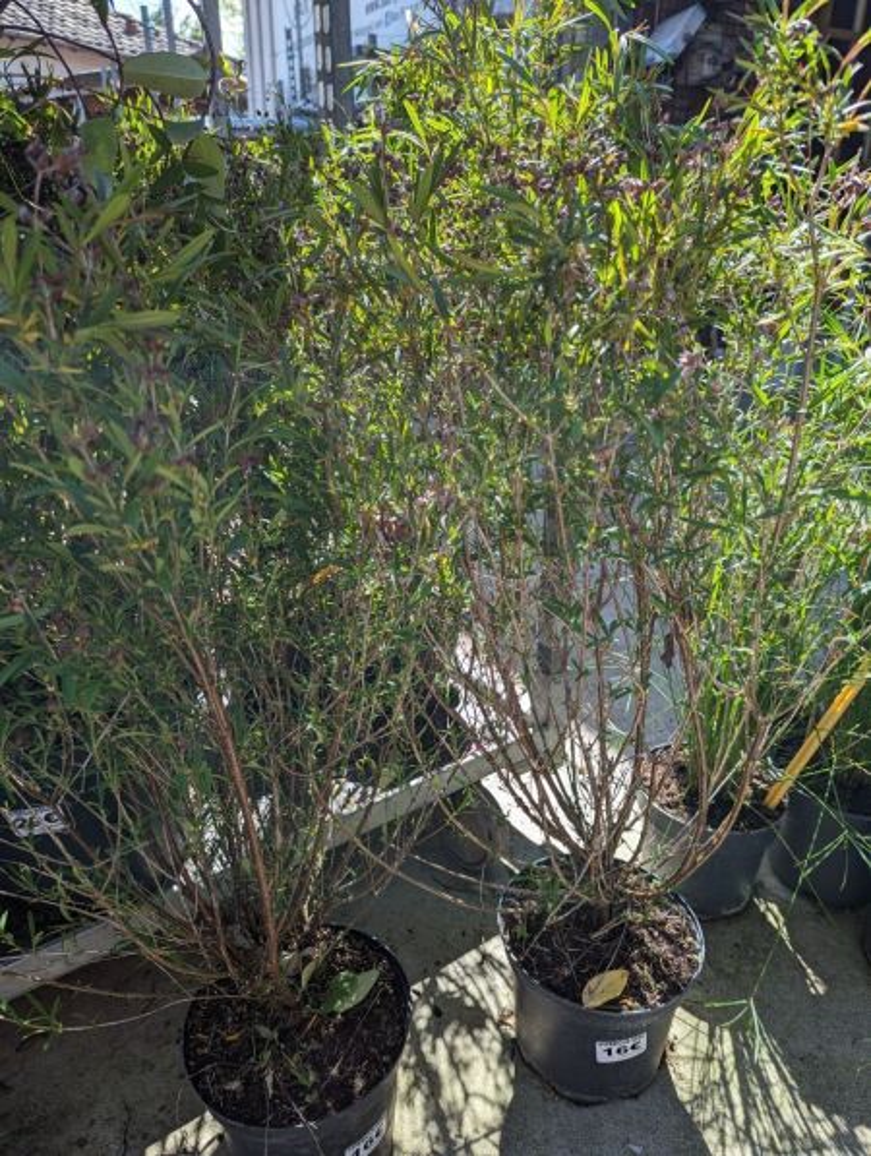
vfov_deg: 71.5
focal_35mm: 24
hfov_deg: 57.0
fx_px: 803
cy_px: 578
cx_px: 436
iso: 39
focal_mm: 6.81
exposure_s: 1/609
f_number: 1.85
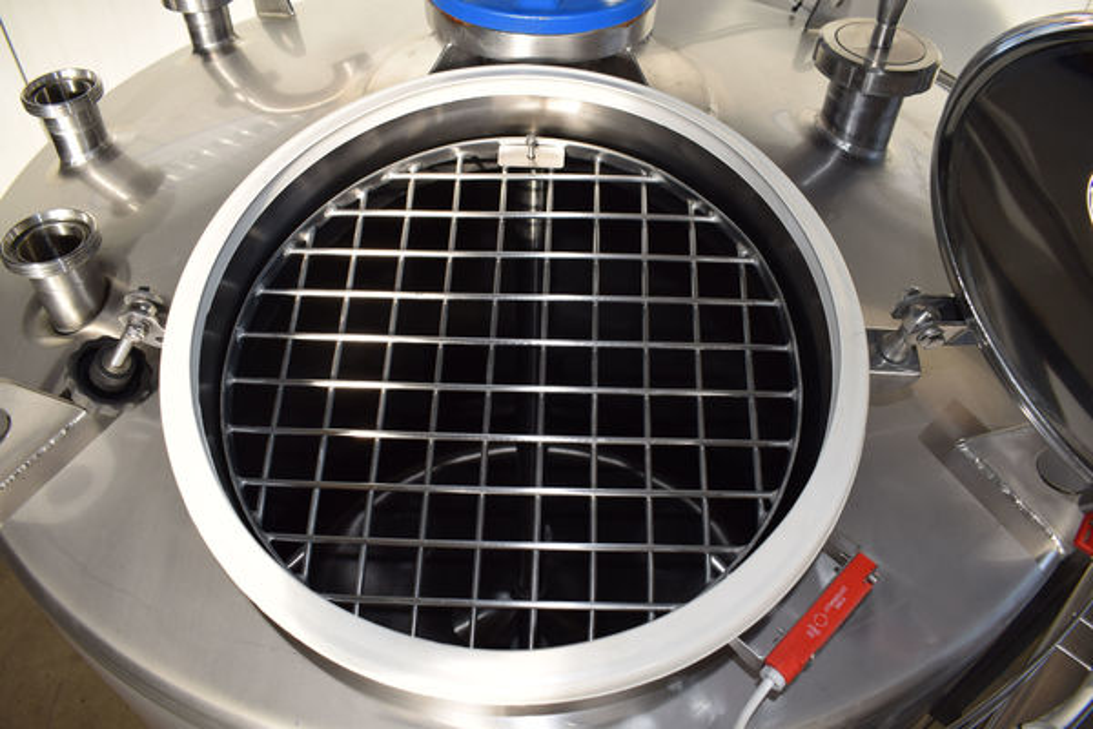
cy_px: 364
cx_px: 546
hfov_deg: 67.4
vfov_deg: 47.9
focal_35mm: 27
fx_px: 820
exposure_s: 1/125
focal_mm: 18
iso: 125
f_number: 5.6
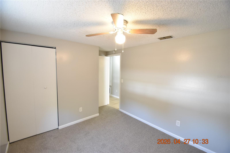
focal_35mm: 15
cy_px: 76
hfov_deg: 100.4
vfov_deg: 77.3
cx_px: 115
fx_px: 96
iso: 800
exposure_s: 1/20
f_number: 3.5
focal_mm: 10
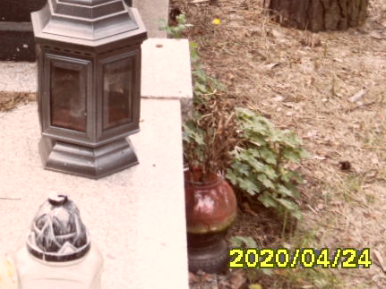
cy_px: -14
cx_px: -44
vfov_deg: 15.2
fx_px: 1059
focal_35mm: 95
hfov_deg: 19.7
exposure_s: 1/90
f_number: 3.6
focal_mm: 6.5
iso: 100
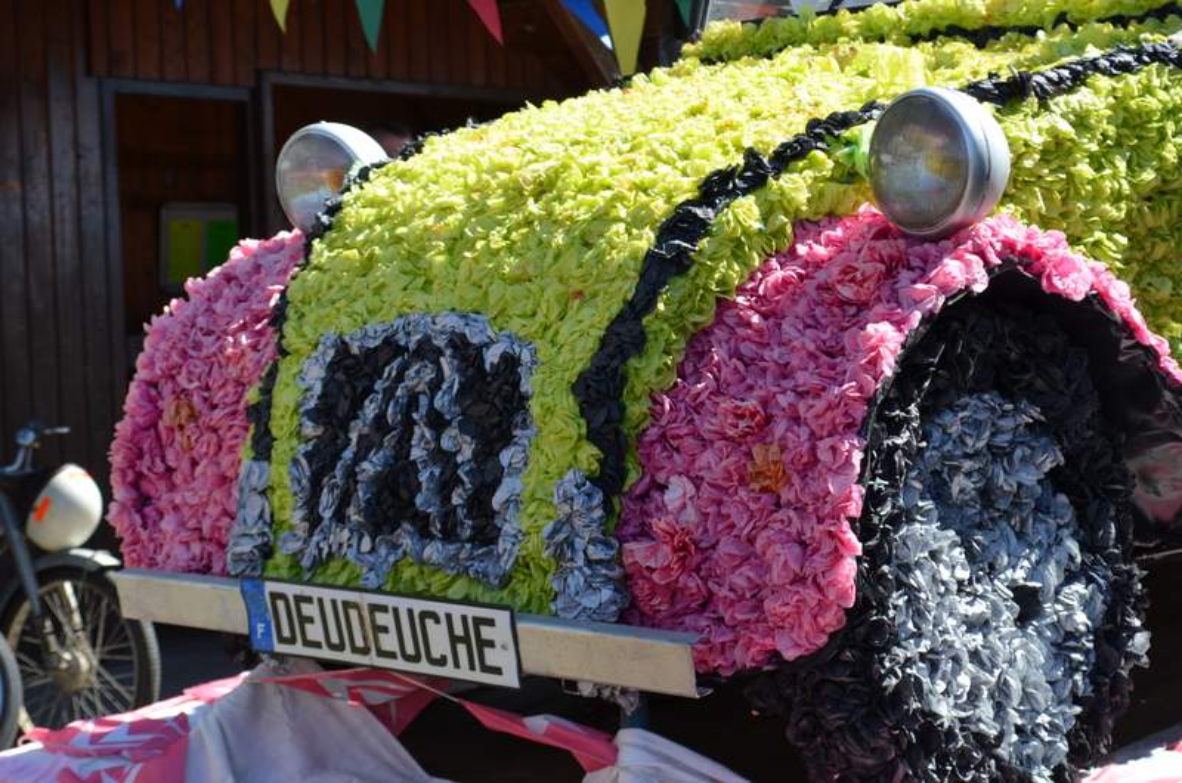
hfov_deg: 24.7
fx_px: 2703
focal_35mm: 82
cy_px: 392
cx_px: 591
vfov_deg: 16.5
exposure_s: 1/250
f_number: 8
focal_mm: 55
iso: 200
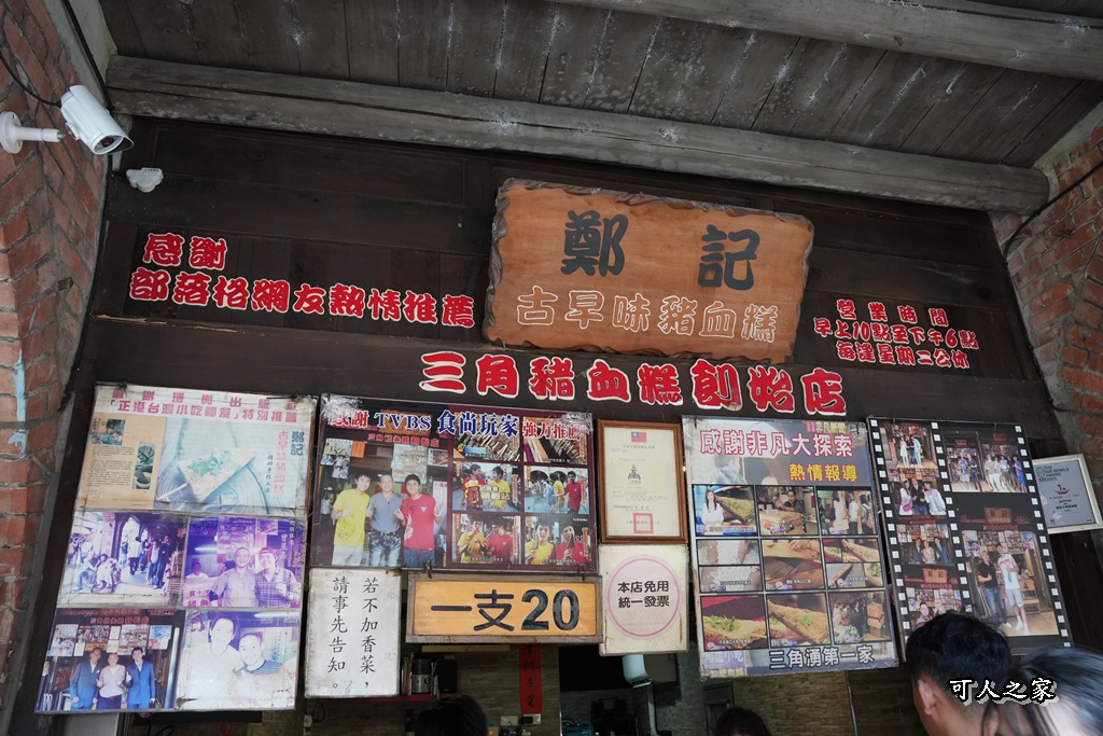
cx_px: 552
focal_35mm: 28
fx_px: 849
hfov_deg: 66.0
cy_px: 368
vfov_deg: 46.9
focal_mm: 27.7
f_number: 7.1
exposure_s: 1/160
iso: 3200
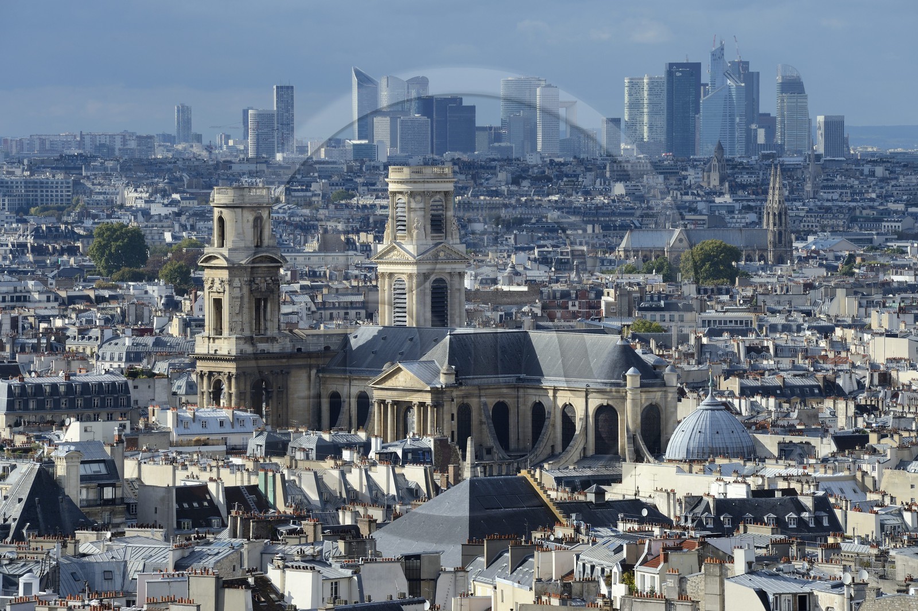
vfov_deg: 6.9
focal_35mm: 200
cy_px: 306
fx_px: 5099
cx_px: 459
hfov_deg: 10.3
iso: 200
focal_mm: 200
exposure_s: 1/250
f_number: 13
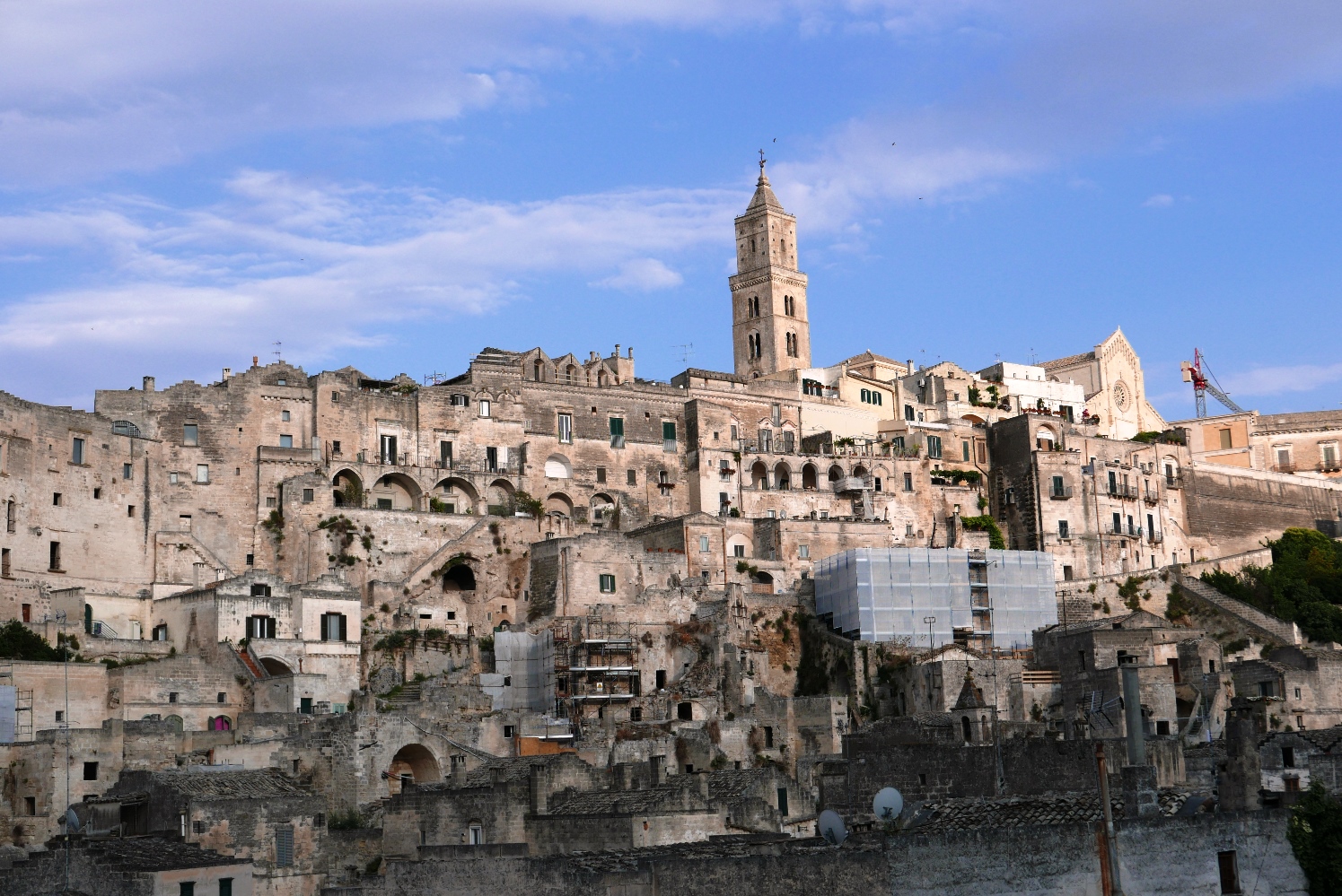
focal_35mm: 50
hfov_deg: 39.6
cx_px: 671
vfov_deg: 27.0
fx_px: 1865
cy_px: 448
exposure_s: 1/1000
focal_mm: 22.7
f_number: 5.6
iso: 200
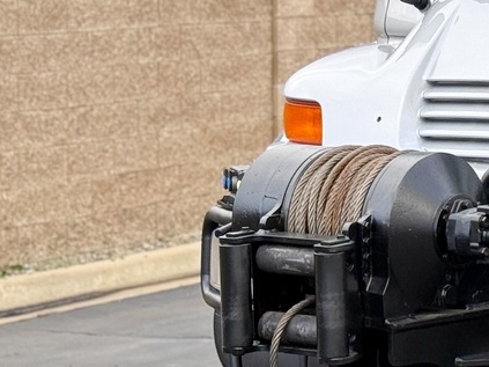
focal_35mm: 177
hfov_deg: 10.8
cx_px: 736
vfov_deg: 8.4
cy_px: 81
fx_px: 2500
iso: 64
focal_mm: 6.76
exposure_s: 1/1085
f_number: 1.78
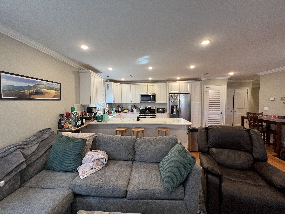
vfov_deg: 89.9
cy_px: 107
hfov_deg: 106.2
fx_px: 107
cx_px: 142
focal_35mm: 13
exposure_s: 1/120
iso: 160
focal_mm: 1.57
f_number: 1.8
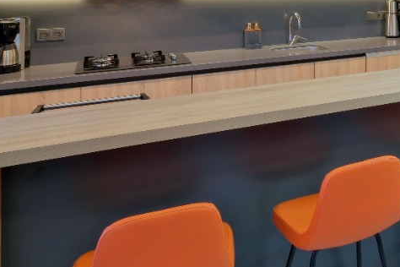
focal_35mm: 41
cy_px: -14
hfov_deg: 38.6
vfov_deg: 29.9
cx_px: 446
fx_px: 456
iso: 125
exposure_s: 1/2.5
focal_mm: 8
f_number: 8
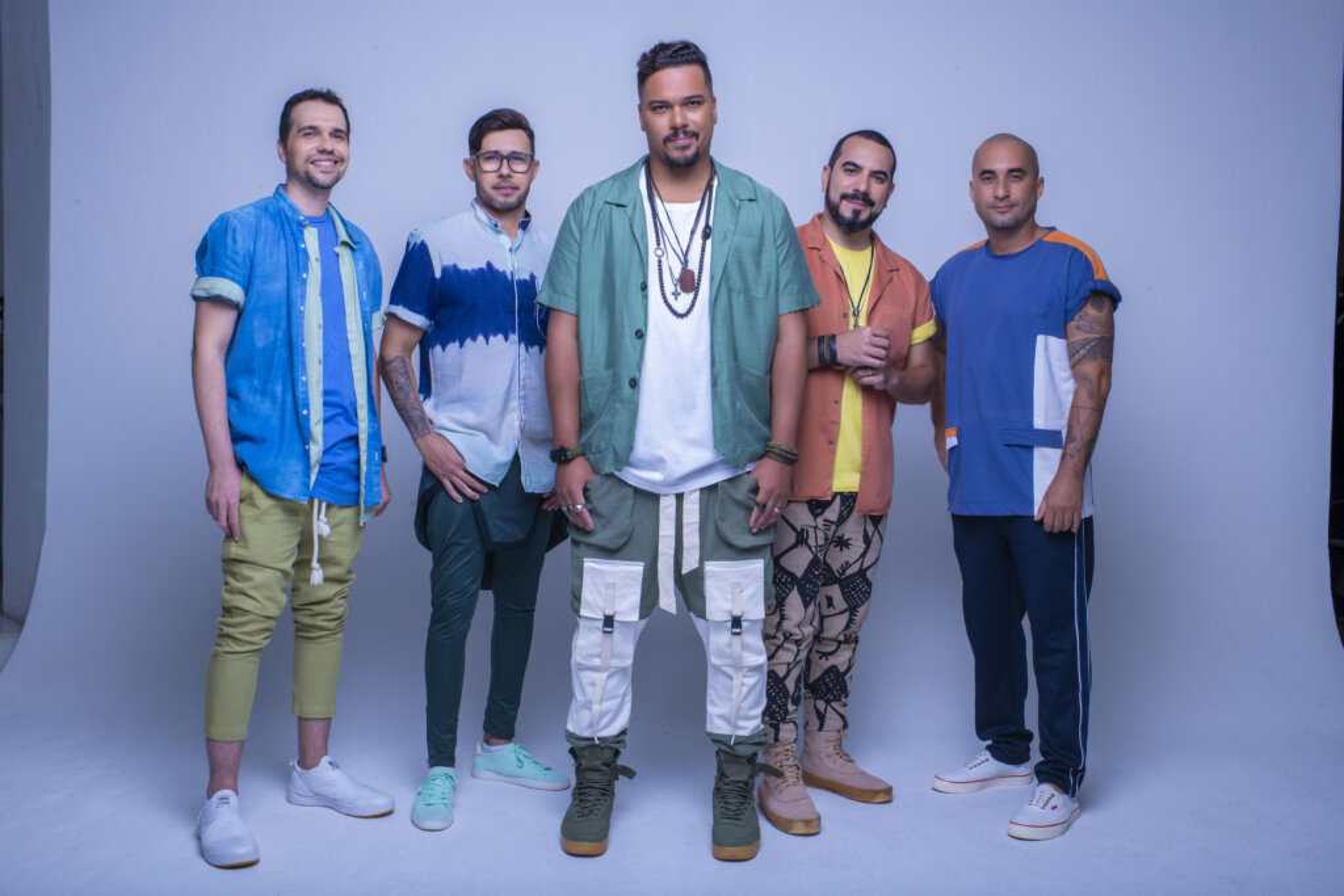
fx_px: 1307
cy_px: 448
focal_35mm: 35
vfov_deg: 37.9
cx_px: 672
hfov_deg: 54.4
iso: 250
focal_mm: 35
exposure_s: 1/250
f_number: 11
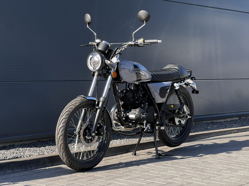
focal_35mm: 77
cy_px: 93
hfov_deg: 25.3
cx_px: 124
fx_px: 554
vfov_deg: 19.1
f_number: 2.8
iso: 32
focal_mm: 9
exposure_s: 1/101
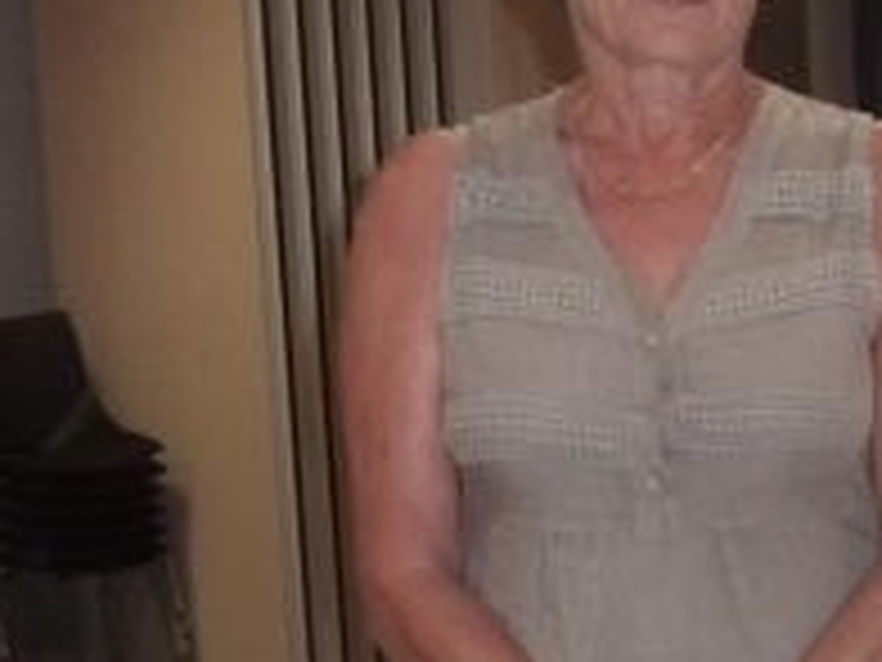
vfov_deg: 14.3
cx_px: 1138
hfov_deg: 18.0
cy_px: 657
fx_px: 2599
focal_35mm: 102
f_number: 3.3
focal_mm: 4.1
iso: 200
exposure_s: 1/30
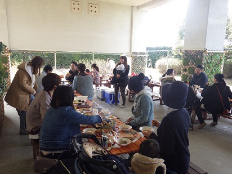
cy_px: 94
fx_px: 188
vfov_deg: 49.7
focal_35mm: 28
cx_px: 117
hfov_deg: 63.4
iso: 125
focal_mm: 4.5
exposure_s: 1/125
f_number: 2.8
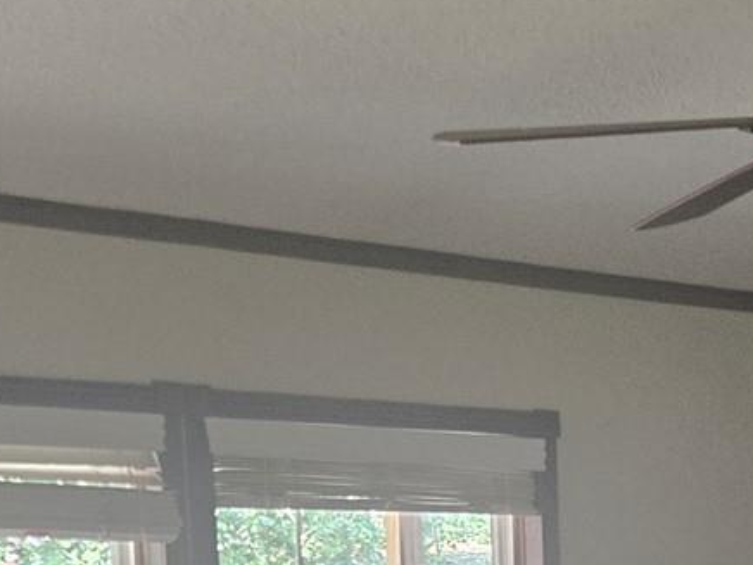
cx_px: 886
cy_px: 942
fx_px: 2349
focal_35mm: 108
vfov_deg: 12.7
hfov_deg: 17.4
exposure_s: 1/180
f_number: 1.8
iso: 200
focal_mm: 5.4
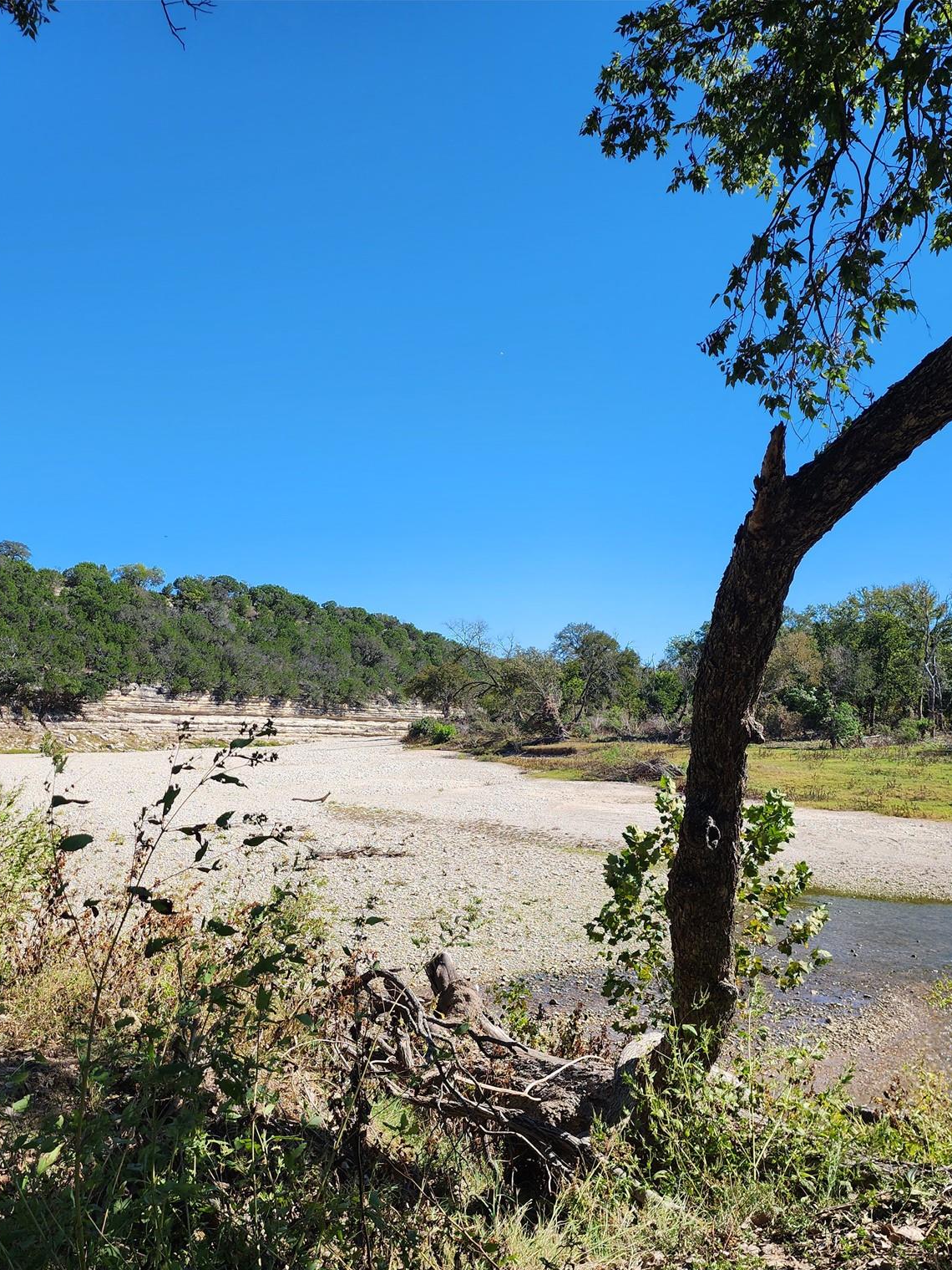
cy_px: 641
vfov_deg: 58.3
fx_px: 1136
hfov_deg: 45.4
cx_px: 455
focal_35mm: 31
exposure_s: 1/892
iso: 12
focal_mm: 6.4
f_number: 1.8
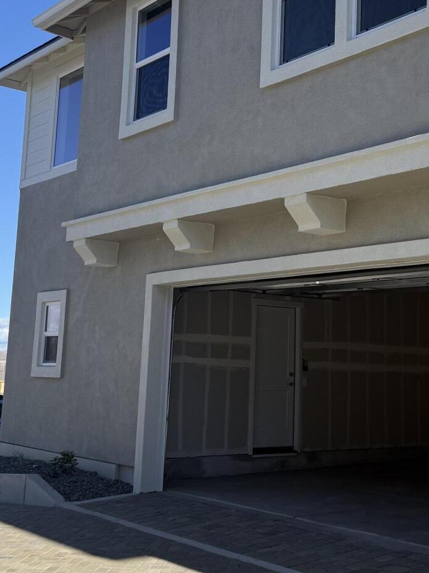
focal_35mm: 52
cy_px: 203
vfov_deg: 36.5
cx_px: 275
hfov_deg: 27.9
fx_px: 859
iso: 80
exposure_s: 1/3279
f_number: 1.78
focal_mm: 6.76
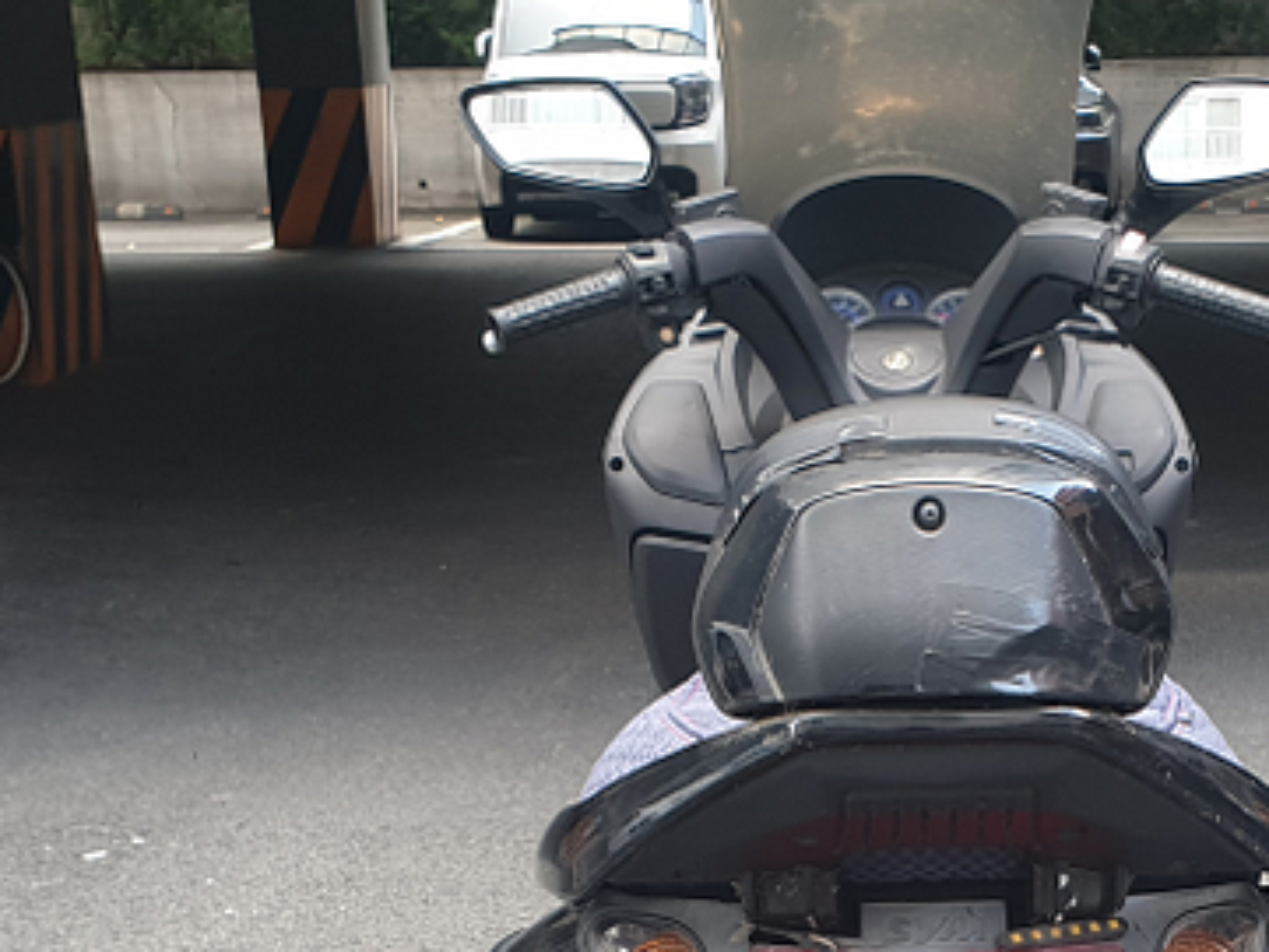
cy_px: 1198
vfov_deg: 19.1
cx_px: 939
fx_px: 2640
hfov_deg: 26.7
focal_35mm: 72
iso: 80
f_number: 2.4
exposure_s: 1/60
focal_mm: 4.3
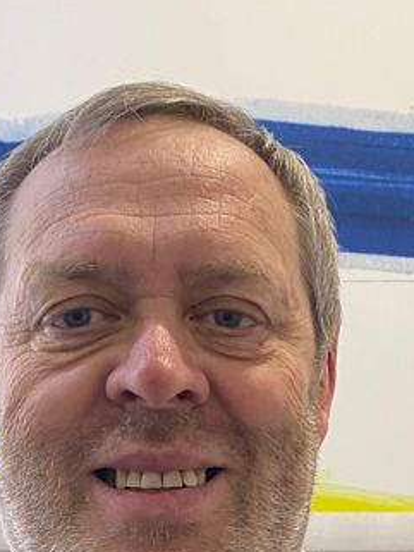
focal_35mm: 81
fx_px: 1291
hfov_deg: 18.2
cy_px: 652
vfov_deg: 22.4
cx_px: 158
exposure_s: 1/50
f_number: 1.8
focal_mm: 4.2
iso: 80
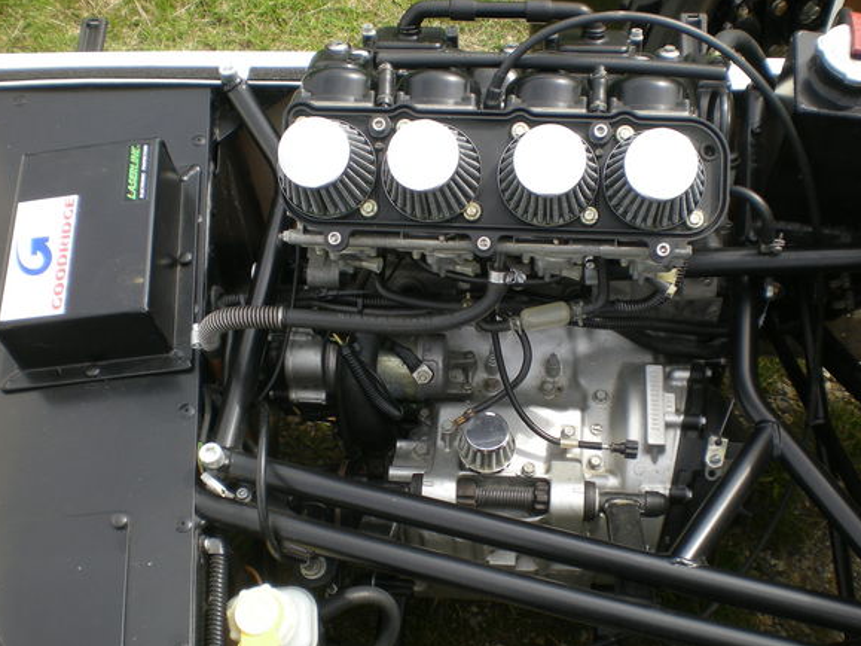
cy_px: 354
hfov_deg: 44.8
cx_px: 459
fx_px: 1044
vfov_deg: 34.3
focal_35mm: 42
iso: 50
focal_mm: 6.3
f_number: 4.6
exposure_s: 1/142
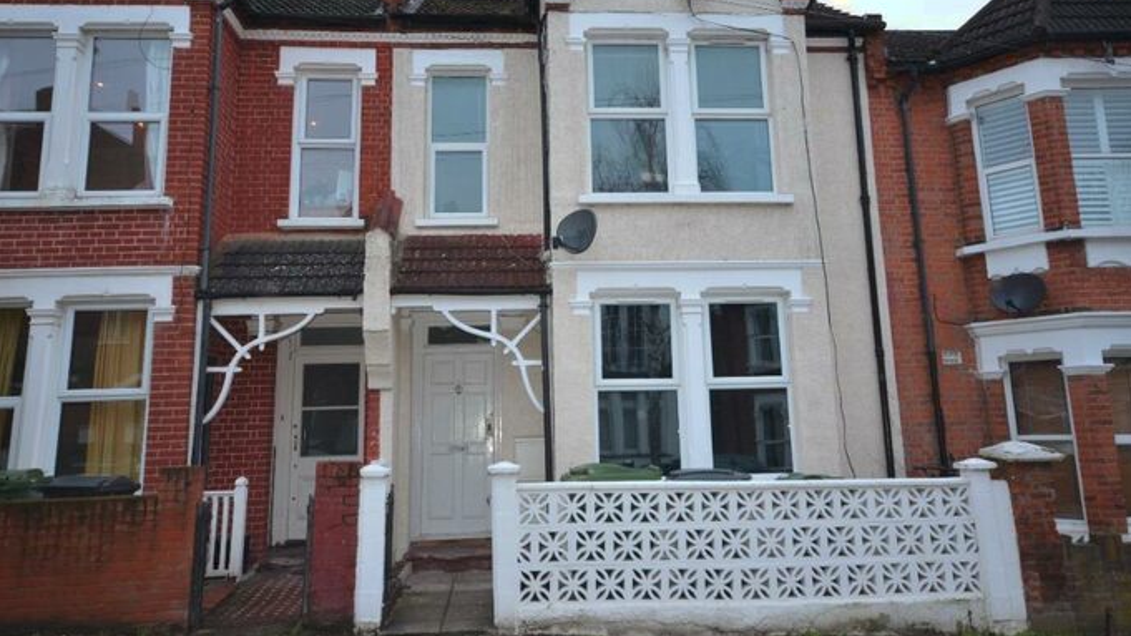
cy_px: 254
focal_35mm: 29
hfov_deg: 66.1
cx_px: 578
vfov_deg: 40.0
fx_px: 870
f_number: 5.6
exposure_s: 1/60
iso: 720
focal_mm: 18
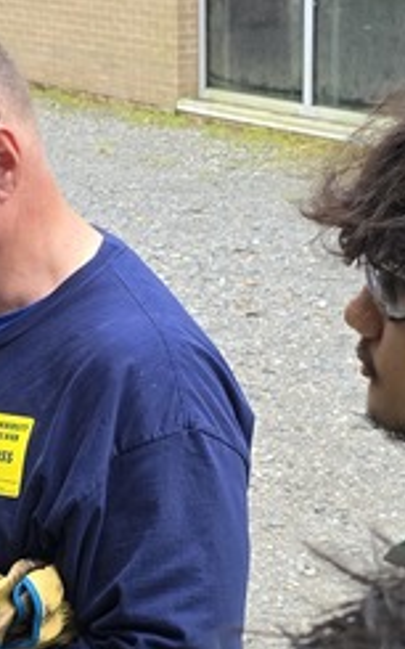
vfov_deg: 20.4
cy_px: 371
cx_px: 156
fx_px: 1802
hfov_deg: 12.8
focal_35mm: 102
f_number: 1.7
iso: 40
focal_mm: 6.3
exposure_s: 1/180
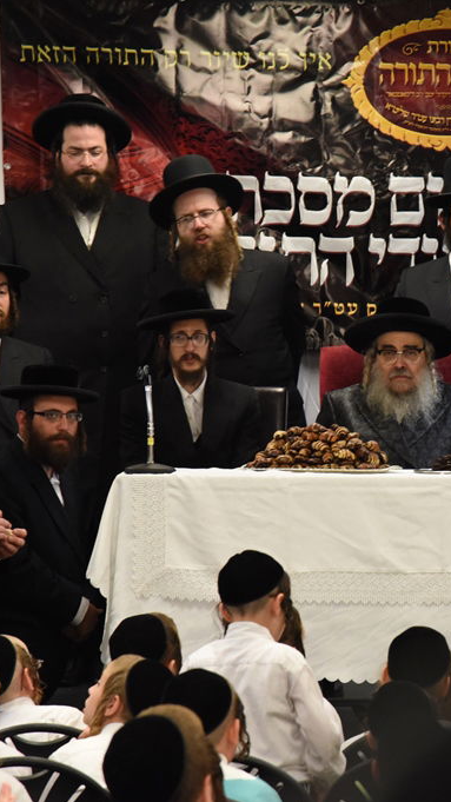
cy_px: 402
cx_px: 407
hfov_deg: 6.4
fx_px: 4019
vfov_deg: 11.4
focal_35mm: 189
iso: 5000
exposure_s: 1/250
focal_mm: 120
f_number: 6.3
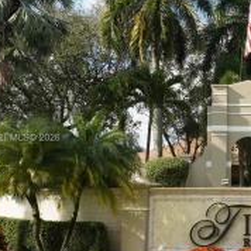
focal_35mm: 75
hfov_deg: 22.2
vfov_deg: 23.0
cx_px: 254
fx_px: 615
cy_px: 138
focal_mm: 35
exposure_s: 1/40
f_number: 22
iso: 250
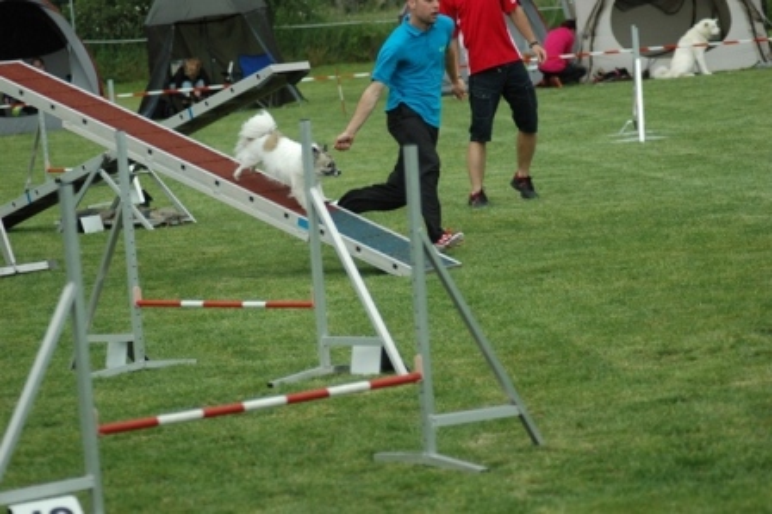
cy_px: 257
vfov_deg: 8.7
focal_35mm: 158
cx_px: 386
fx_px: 3375
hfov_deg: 13.0
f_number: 4.2
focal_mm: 105
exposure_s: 1/800
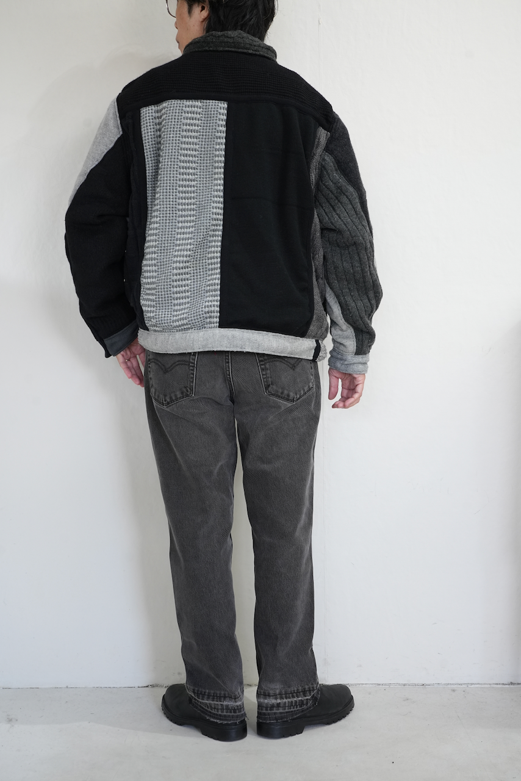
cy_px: 390
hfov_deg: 30.5
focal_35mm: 44
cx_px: 260
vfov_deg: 44.5
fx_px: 955
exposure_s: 1/50
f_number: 7.1
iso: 1250
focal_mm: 44
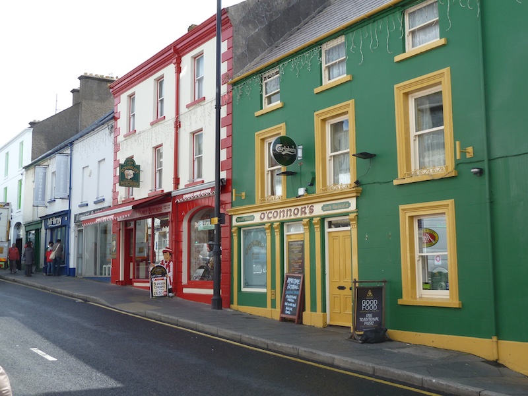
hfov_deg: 44.8
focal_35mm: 42
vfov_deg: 34.3
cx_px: 264
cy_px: 198
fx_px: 641
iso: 80
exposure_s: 1/250
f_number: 4
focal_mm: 6.9
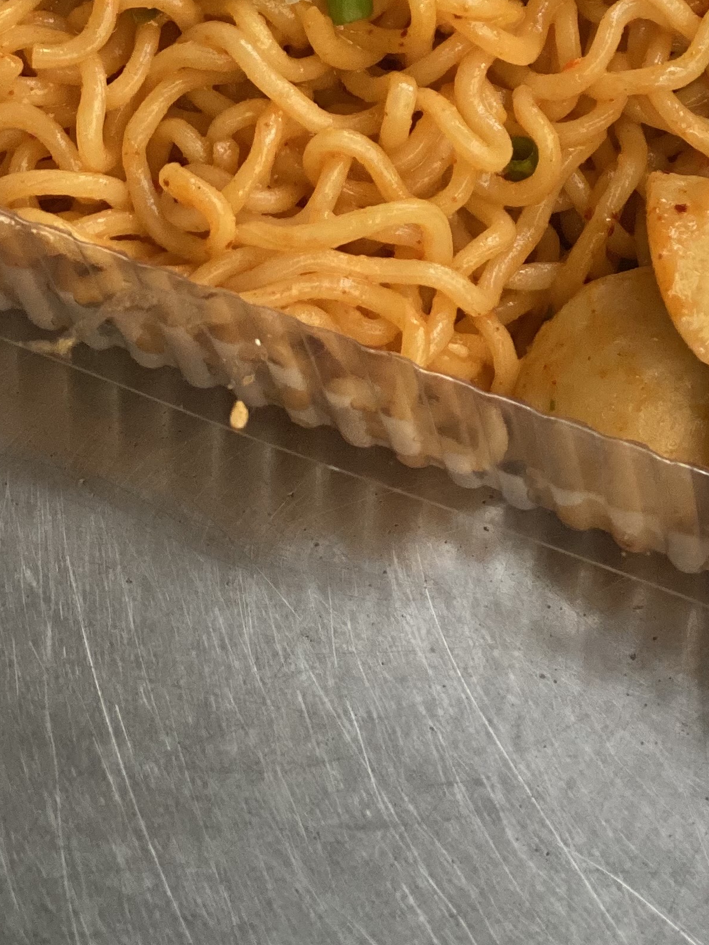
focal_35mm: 131
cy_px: -193
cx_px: 556
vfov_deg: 14.6
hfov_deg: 11.3
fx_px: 3577
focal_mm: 6
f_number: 2
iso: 160
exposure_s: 1/122
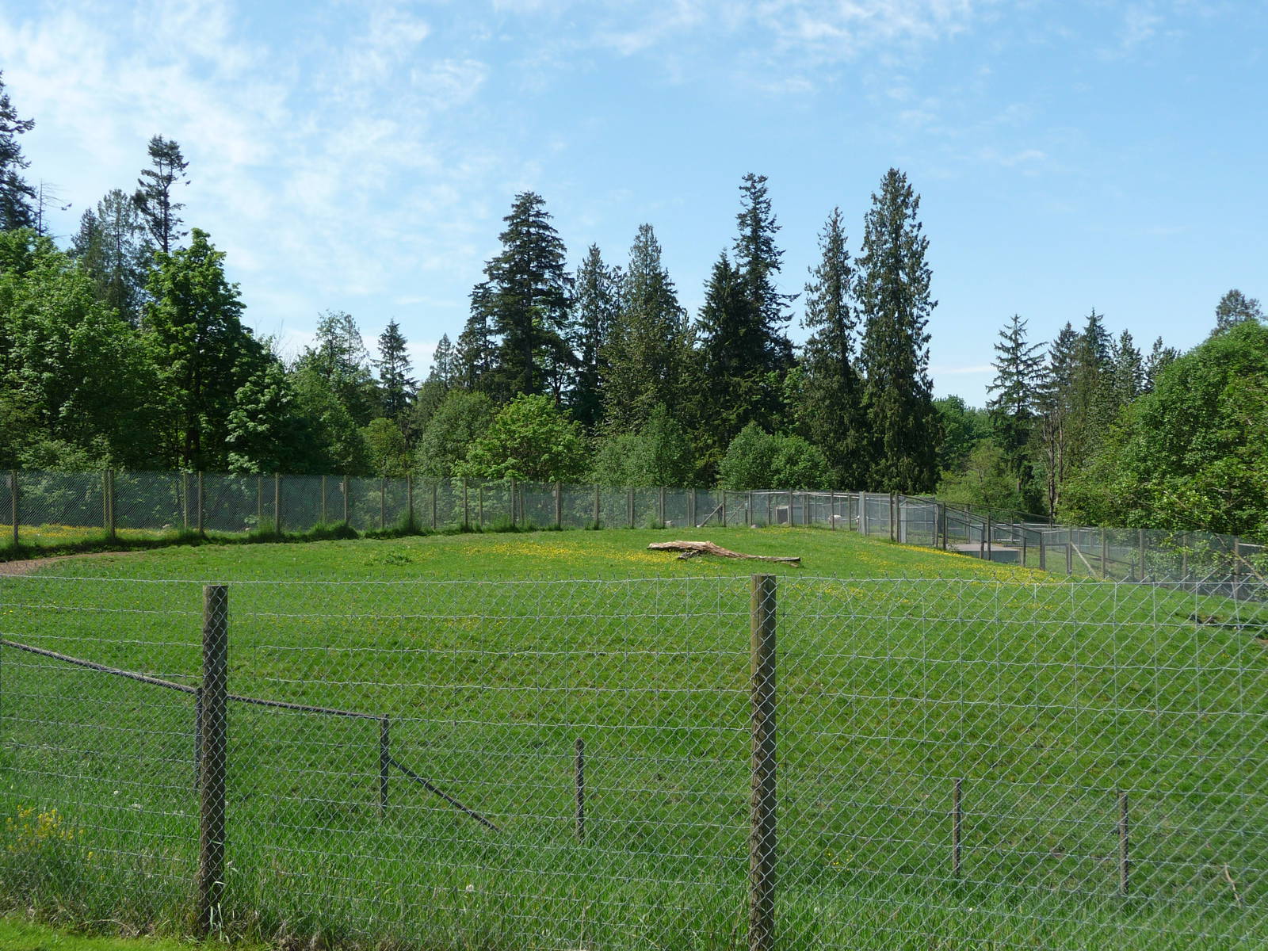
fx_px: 1392
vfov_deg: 37.7
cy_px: 476
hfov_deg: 49.0
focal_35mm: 38
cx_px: 634
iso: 100
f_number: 3.8
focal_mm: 6.3
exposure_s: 1/640
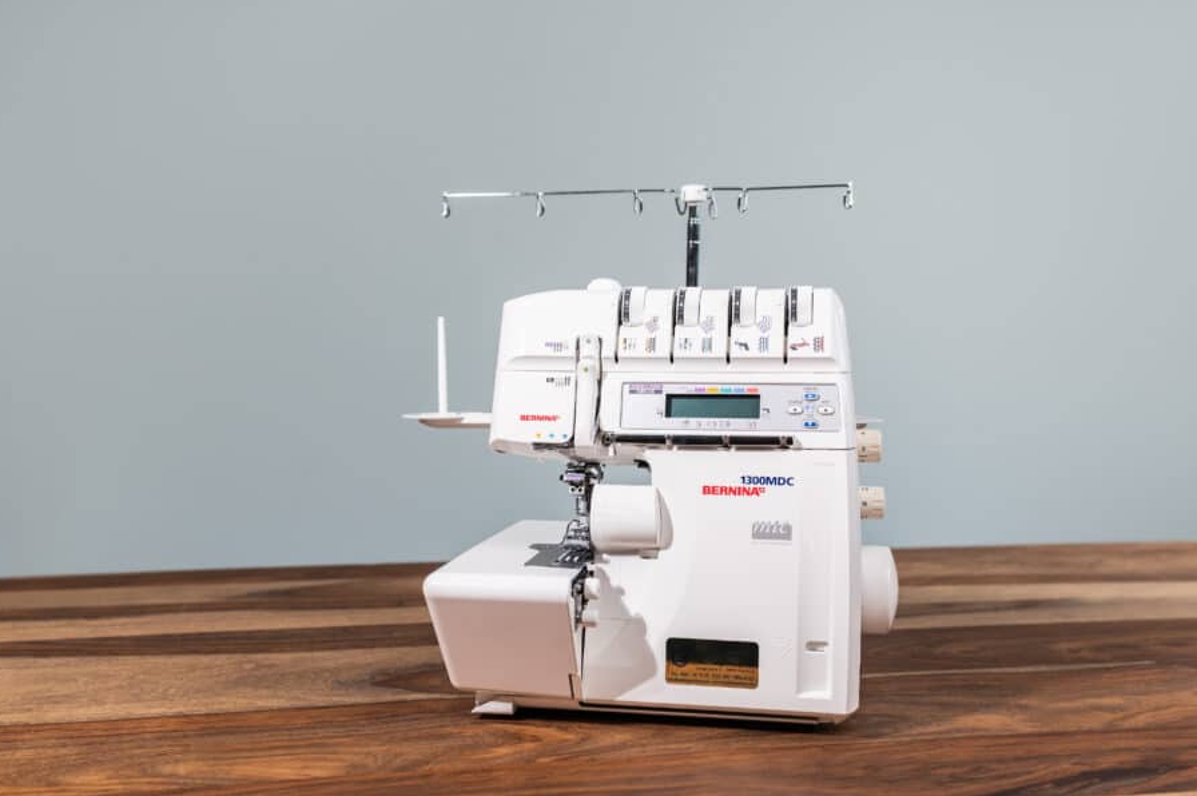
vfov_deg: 33.3
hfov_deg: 48.5
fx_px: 1329
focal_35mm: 40
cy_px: 429
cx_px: 611
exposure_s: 1/320
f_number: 4.5
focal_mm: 35
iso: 320
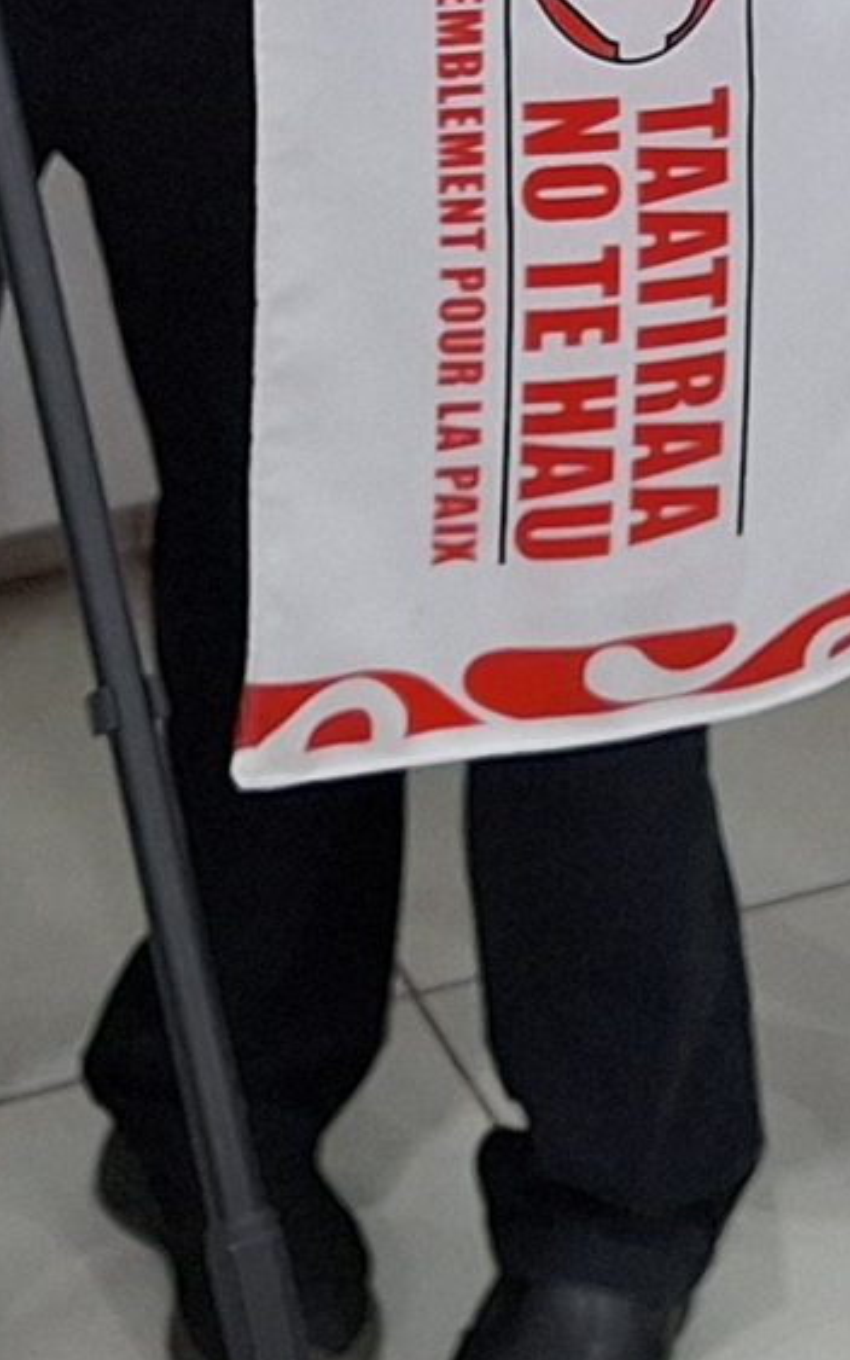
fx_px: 4817
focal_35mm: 130
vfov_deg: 14.6
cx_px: 1120
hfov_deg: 9.9
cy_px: -879
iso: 100
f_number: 1.8
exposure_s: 1/50
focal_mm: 5.54
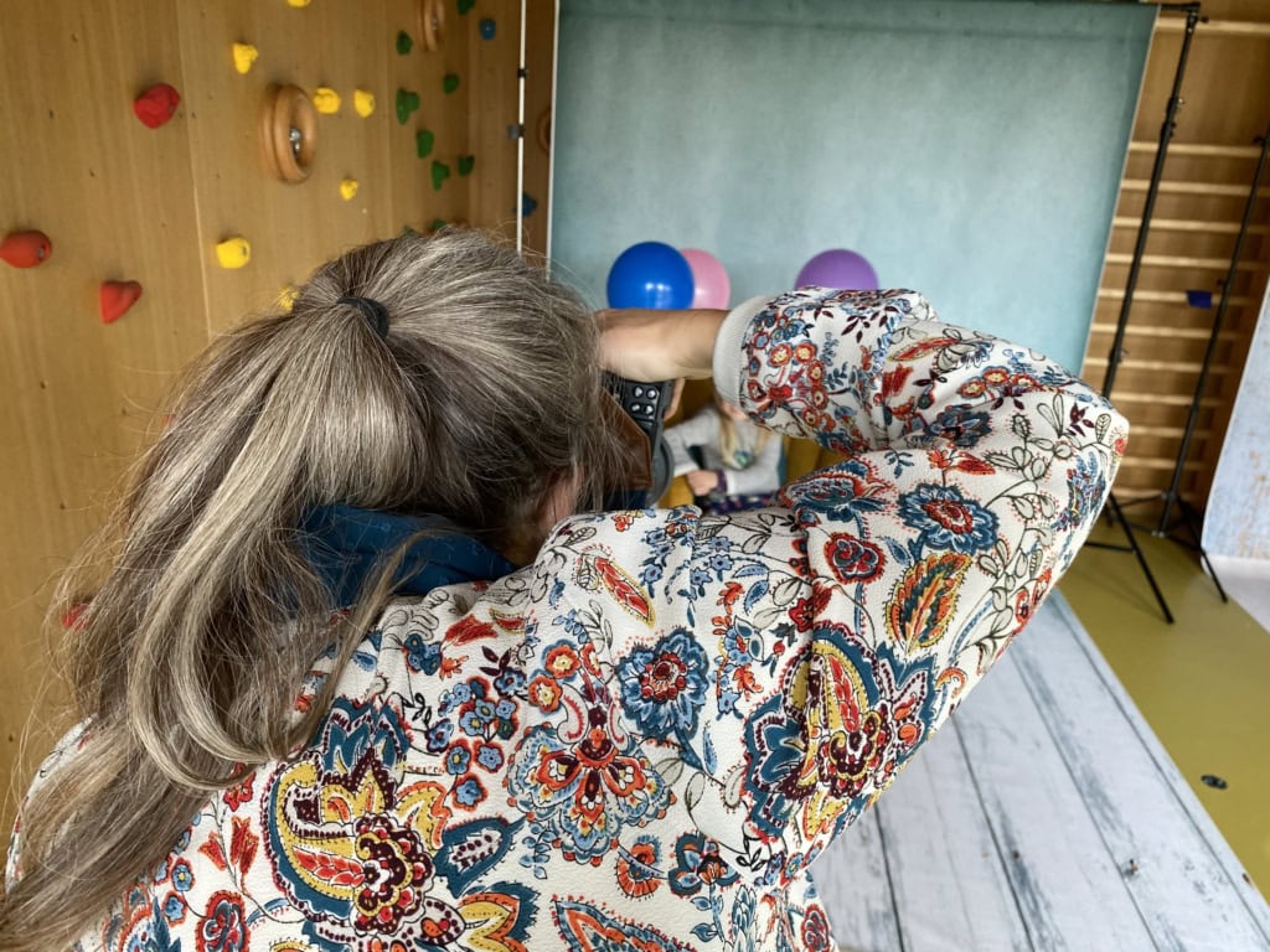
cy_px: 476
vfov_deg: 53.1
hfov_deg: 67.3
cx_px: 635
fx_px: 954
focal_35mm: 26
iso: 125
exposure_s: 1/113
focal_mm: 4.2
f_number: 1.8
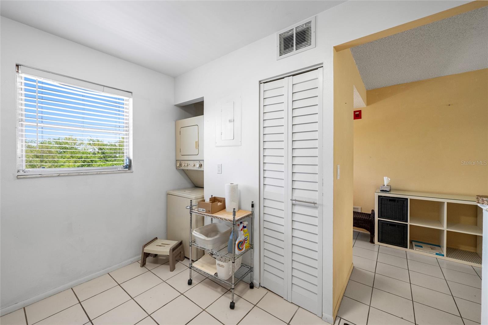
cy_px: 162
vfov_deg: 81.2
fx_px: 190
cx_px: 244
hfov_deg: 104.3
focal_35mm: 14
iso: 800
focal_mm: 14
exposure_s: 1/320
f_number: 8
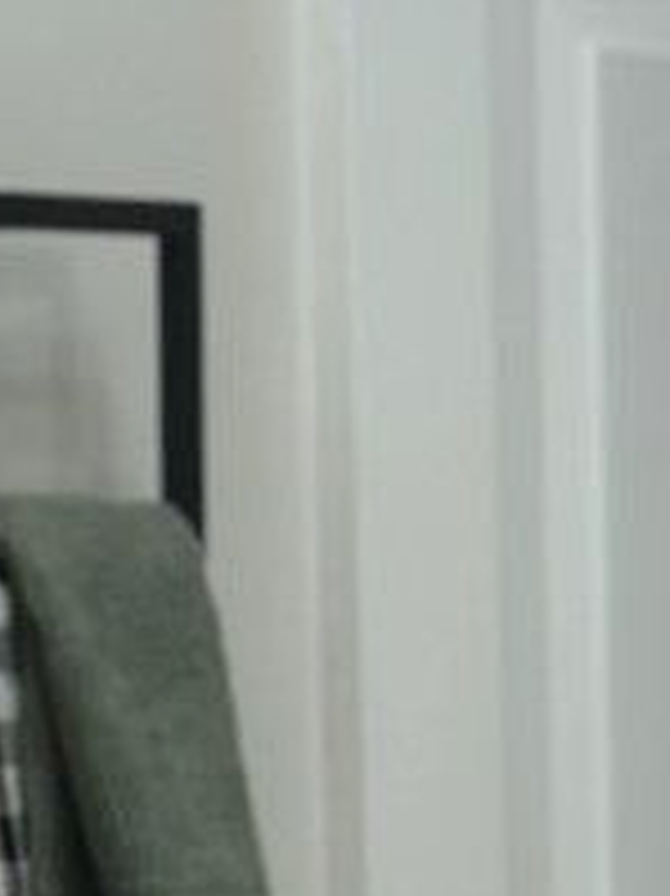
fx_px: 6743
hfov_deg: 5.7
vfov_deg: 7.6
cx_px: 265
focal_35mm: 261
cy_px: 901
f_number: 1.78
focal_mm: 6.86
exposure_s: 1/120
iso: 80
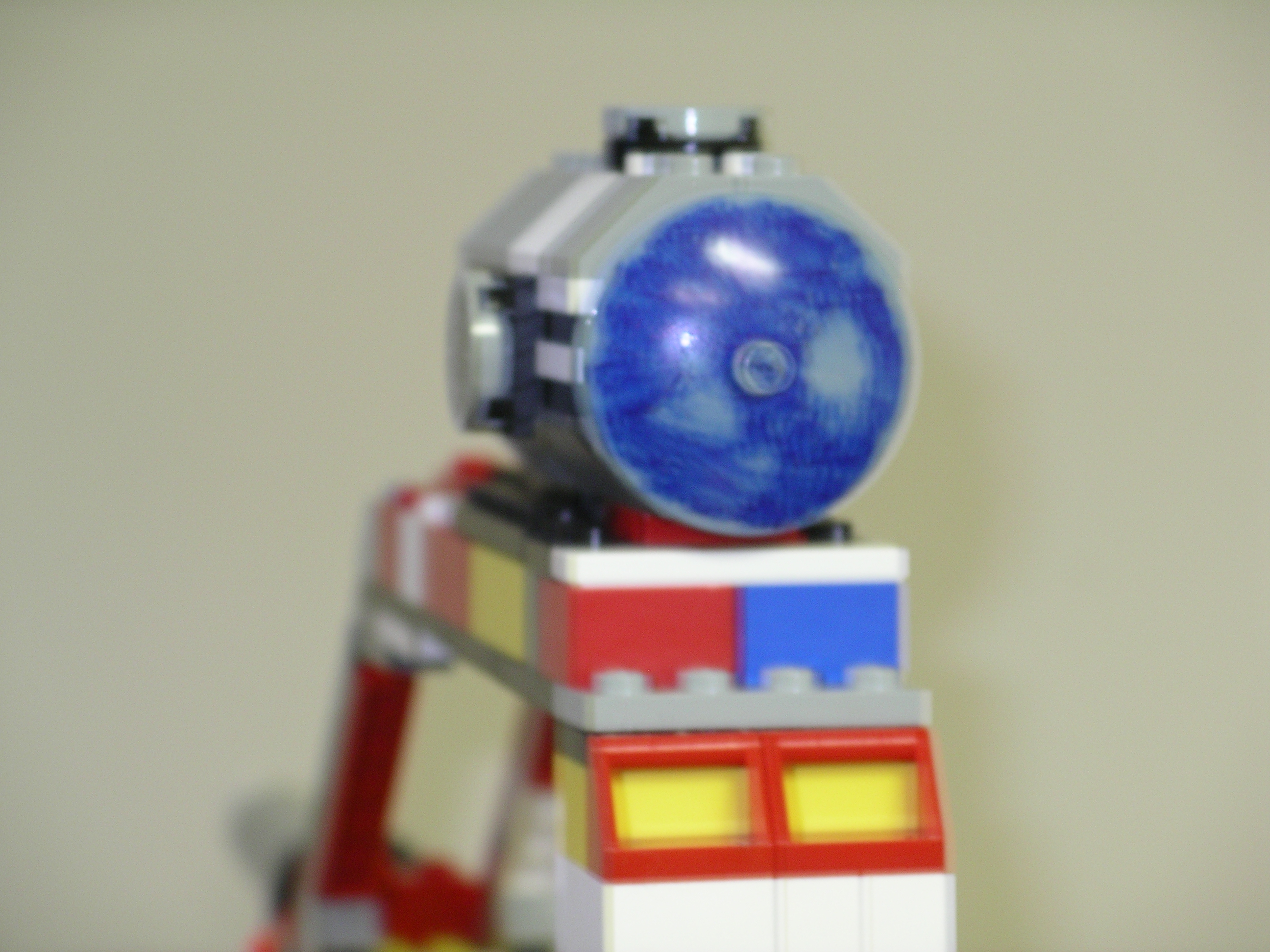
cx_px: 635
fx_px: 5723
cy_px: 476
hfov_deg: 12.7
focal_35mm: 156
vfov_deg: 9.5
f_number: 4.4
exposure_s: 1/2.5
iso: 200
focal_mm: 32.5
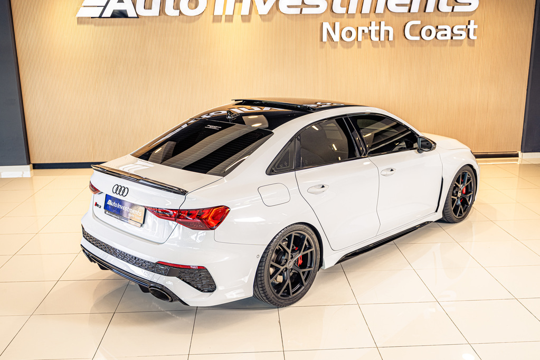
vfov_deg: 35.9
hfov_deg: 51.9
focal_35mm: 37
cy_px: 180
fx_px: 555
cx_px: 270
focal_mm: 37
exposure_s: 1/125
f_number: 4
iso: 640
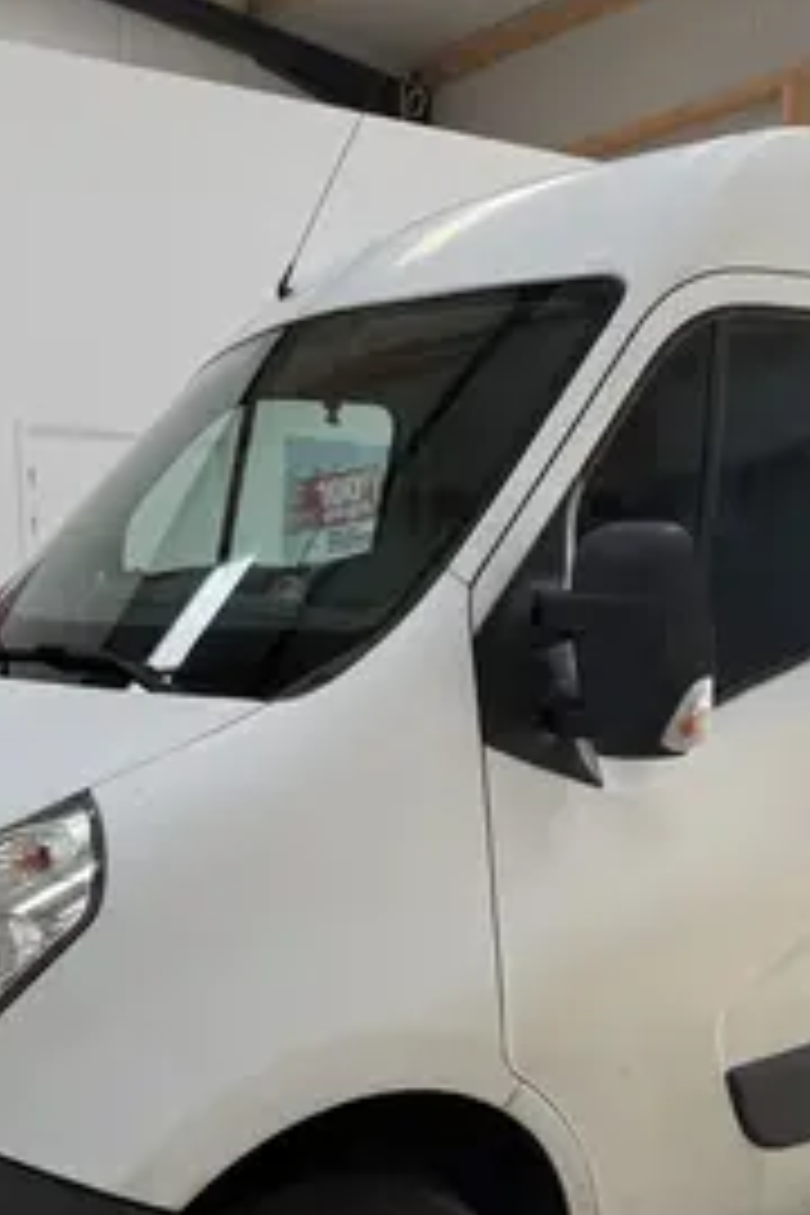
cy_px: 727
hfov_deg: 29.6
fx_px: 1519
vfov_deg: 43.4
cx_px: 547
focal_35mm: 45
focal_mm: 6.76
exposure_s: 1/121
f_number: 1.78
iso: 80
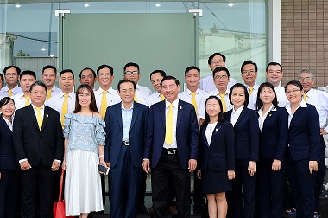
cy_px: 107
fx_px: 553
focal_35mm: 61
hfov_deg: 32.9
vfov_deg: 22.2
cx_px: 128
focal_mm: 25
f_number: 6.3
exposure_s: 1/160
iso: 400
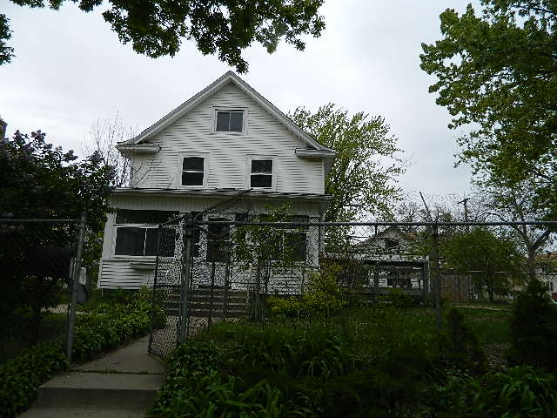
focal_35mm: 25
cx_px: 278
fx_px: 402
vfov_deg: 54.9
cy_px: 209
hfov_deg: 69.4
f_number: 3.1
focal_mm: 4.5
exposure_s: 1/640
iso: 80
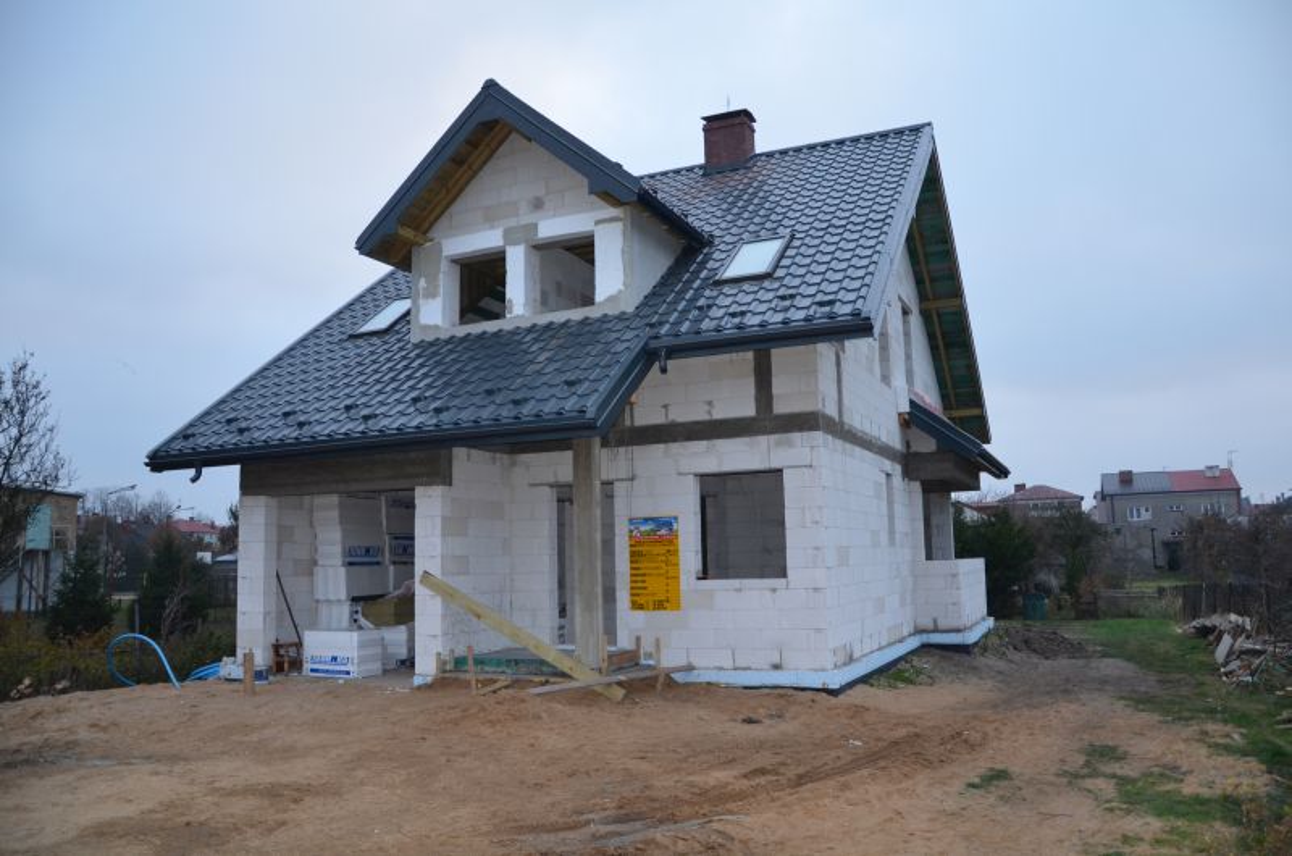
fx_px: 967
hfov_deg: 67.5
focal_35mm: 27
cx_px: 646
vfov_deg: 47.7
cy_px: 428
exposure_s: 1/125
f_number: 3.5
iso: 320
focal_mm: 18
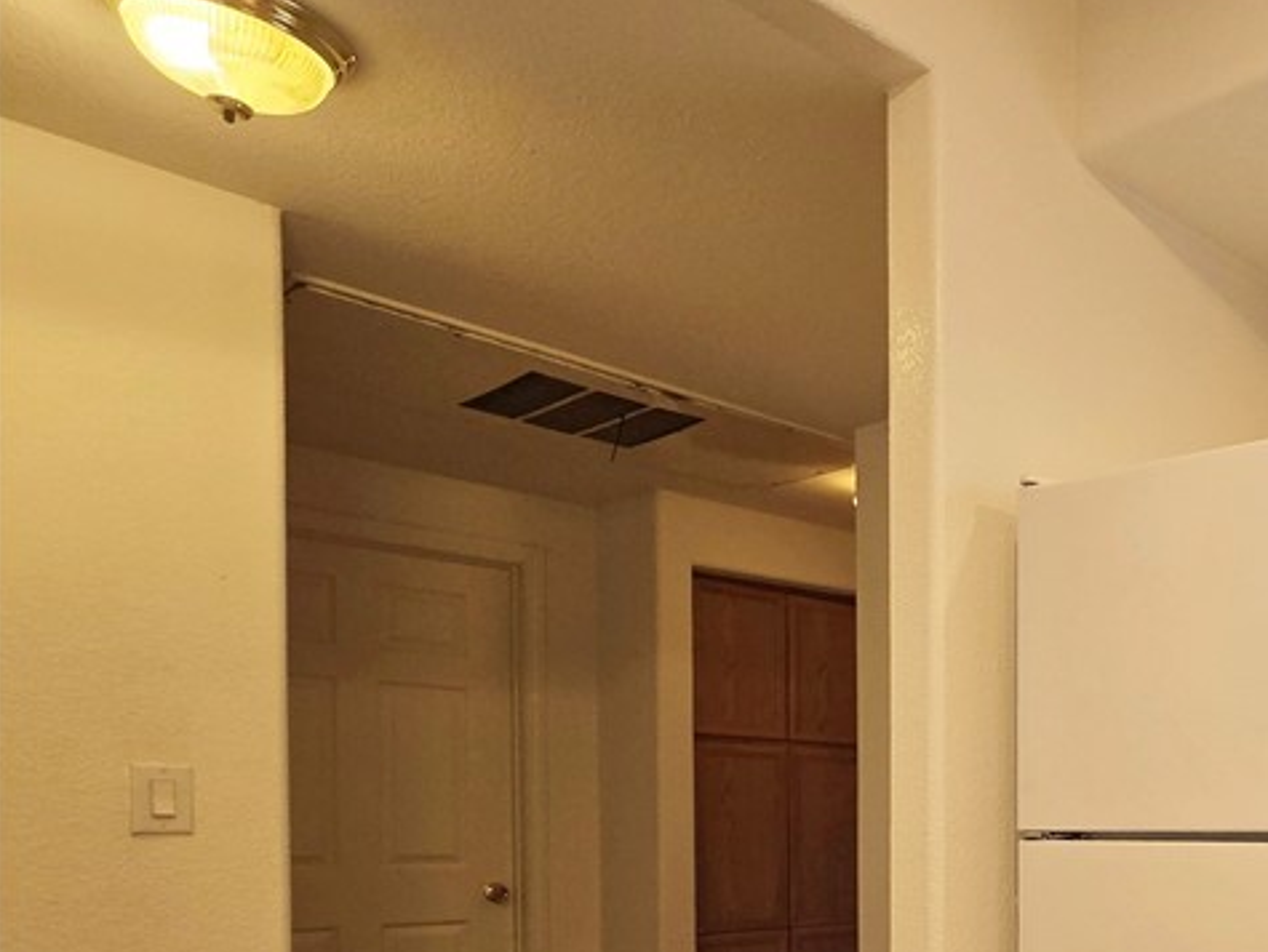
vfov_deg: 46.0
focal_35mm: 28
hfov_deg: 47.8
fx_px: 1026
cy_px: 821
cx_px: 1361
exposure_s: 1/60
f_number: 2.2
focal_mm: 2.2
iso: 80
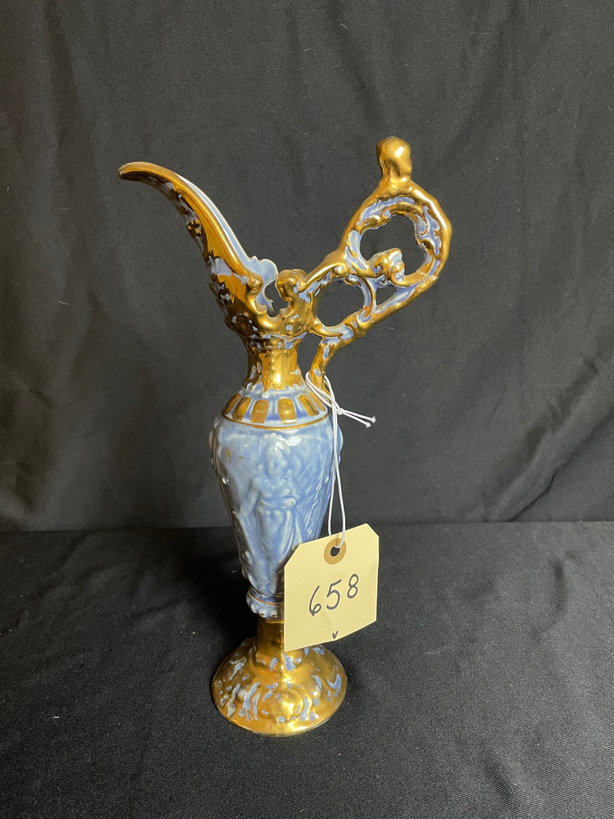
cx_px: 307
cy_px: 410
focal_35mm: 26
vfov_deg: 67.3
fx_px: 615
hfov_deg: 53.1
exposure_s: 1/60
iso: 200
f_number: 1.6
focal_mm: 4.2
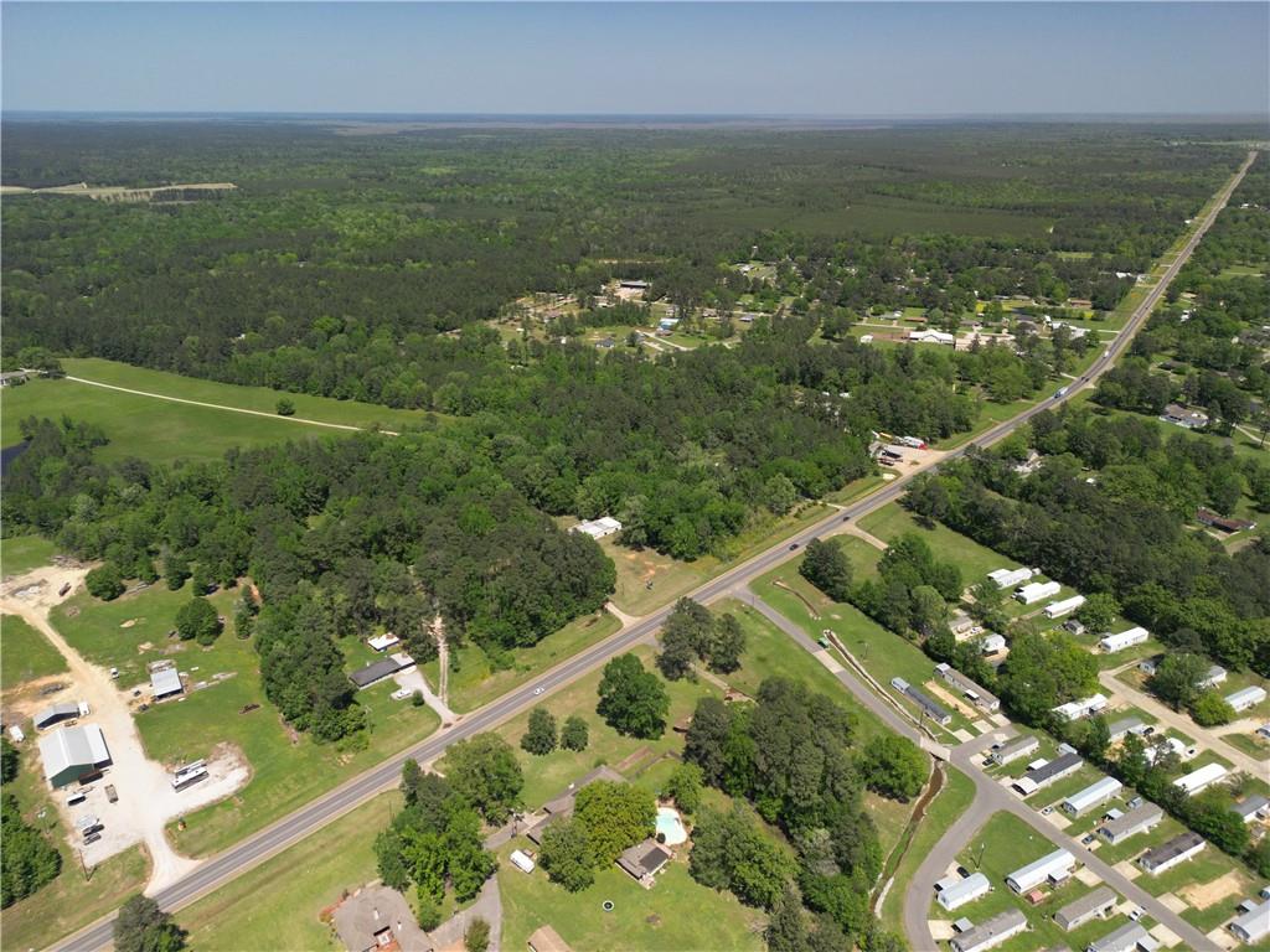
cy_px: 476
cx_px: 635
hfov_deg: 71.6
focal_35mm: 24
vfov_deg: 56.8
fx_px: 881
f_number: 1.7
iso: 100
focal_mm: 6.72
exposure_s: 1/1000
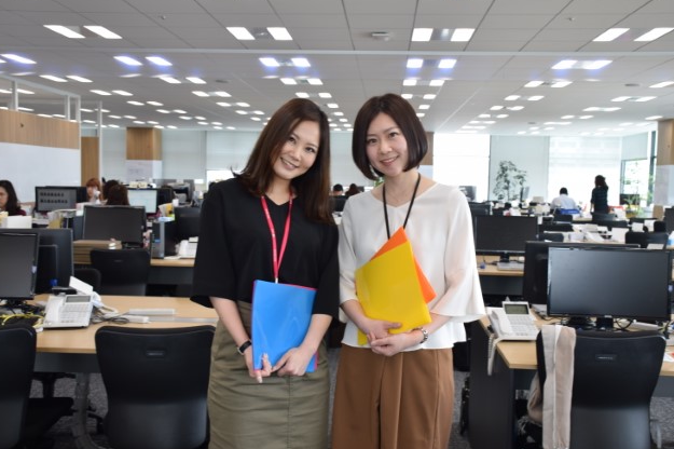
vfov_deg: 33.4
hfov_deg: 48.5
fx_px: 748
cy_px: 223
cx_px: 336
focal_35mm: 40
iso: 100
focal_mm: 26
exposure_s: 1/15
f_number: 5.6
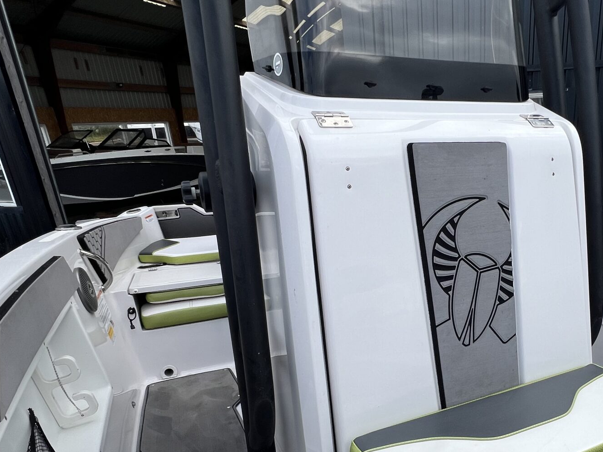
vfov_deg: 53.7
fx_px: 435
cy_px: 303
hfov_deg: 66.7
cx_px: 421
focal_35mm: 25
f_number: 1.8
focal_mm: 1.57
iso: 32
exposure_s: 1/633
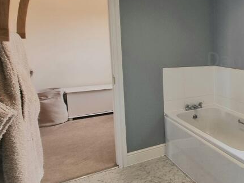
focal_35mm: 31
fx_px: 219
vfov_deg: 44.9
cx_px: 277
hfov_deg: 43.1
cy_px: 64
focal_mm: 2.2
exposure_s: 1/50
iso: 64
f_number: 2.2
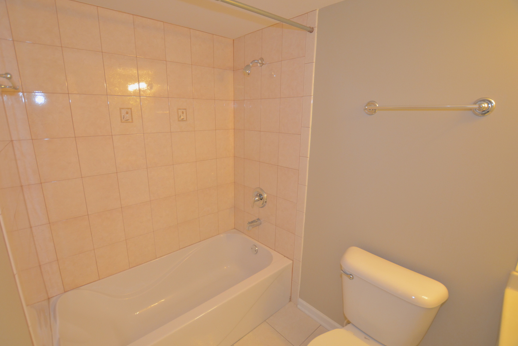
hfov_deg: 96.7
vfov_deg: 73.7
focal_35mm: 16
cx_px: 249
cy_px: 171
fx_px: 230
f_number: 4
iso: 720
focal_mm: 10
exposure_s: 1/60
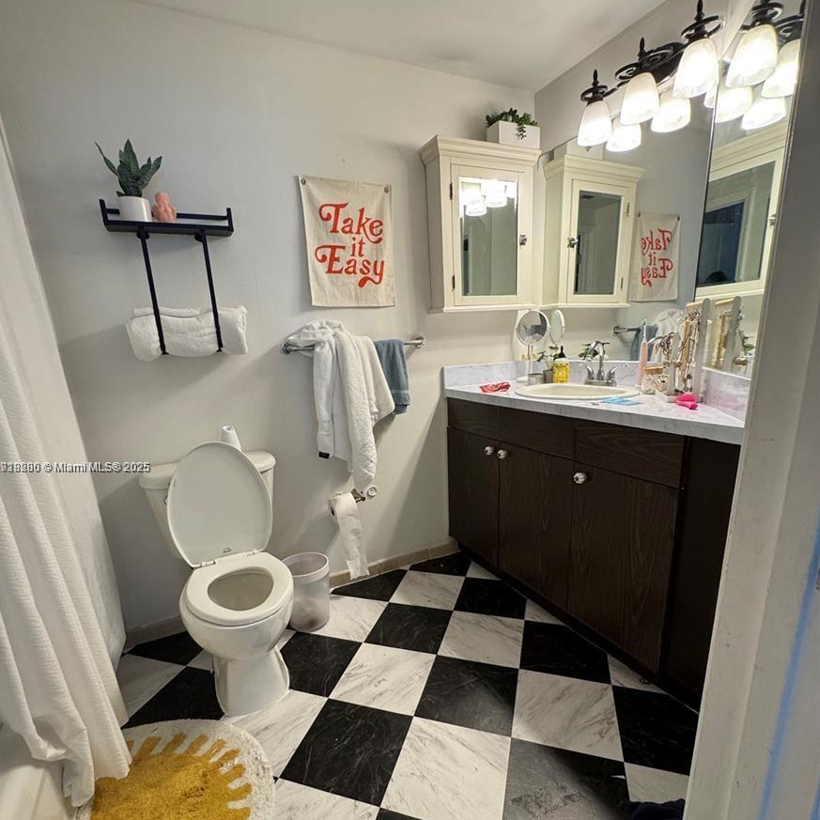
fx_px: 456
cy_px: 468
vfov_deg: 83.5
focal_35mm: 17
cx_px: 400
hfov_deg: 84.0
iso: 200
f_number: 2.2
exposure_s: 1/120
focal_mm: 2.22
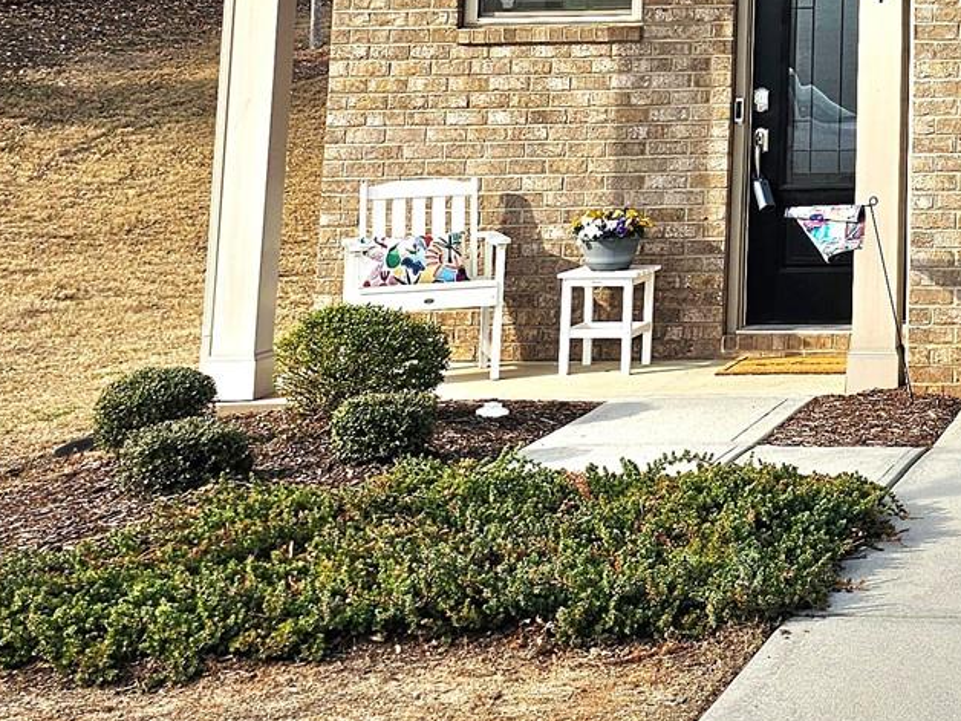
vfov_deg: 18.0
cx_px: 1154
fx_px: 2082
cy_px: -288
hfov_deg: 23.7
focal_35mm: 75
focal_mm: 6.3
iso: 10
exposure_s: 1/667
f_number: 1.7
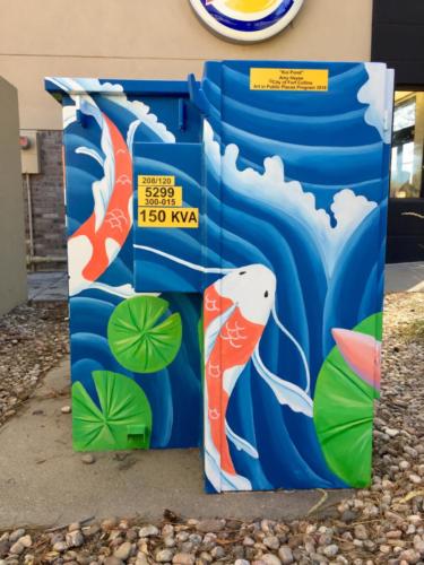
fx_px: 474
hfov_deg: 48.2
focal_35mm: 29
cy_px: 282
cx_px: 212
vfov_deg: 61.7
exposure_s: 1/252
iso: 32
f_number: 2.2
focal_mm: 4.15
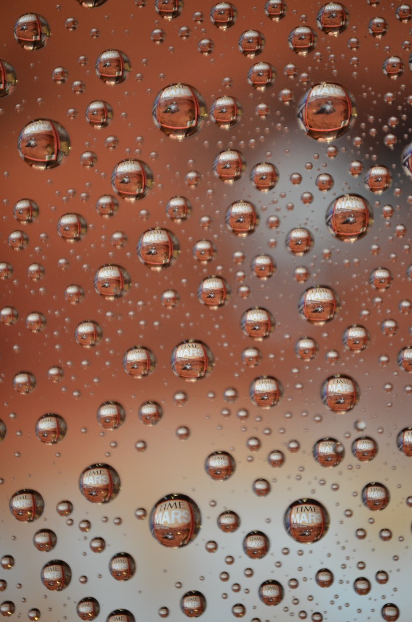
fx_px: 5175
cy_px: 311
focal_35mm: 300
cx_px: 206
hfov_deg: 4.6
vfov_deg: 6.9
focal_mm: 200
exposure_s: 1/20
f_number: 5.6
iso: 500
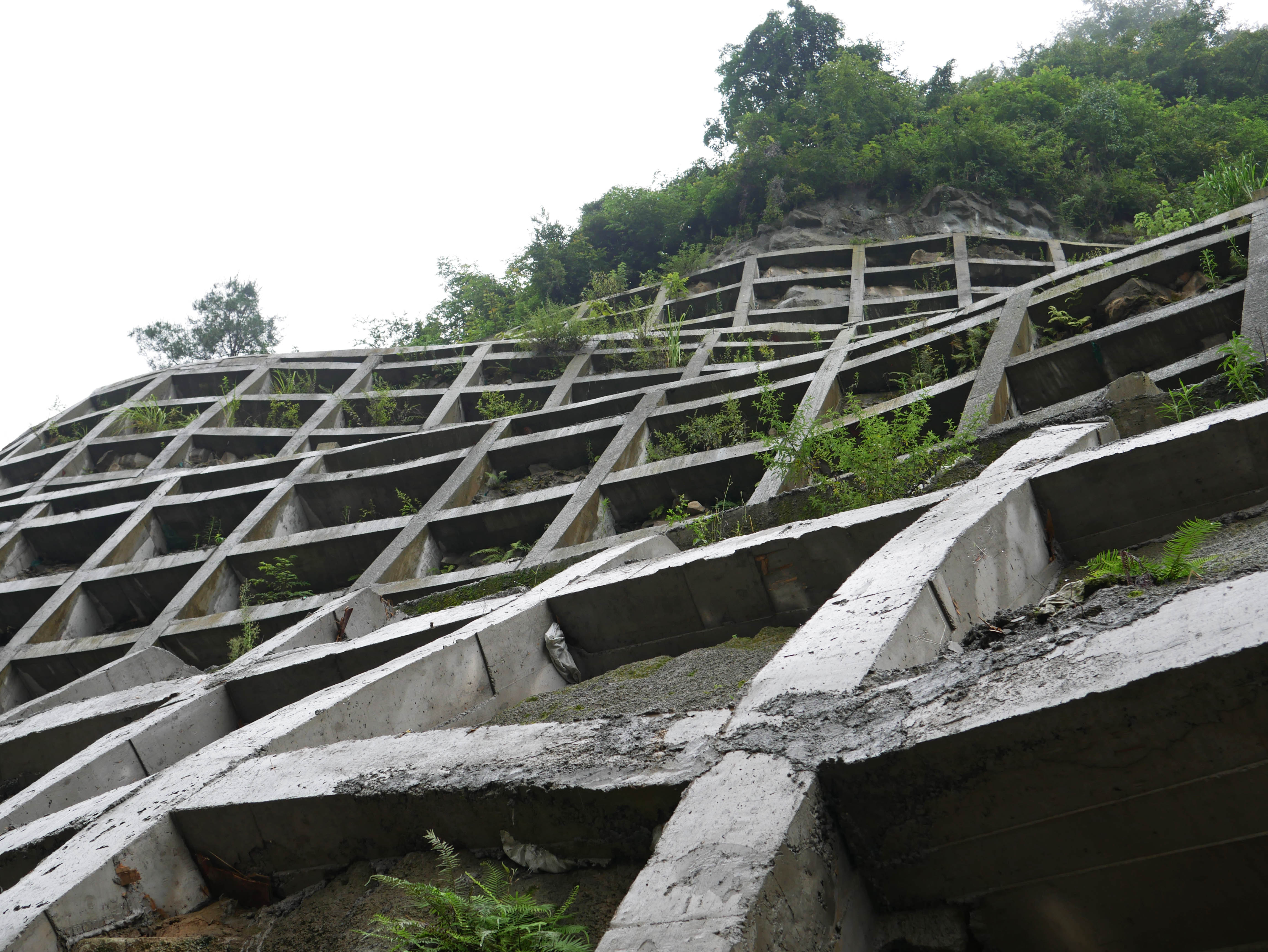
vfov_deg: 36.0
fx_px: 1466
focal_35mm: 40
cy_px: 476
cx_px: 634
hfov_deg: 46.8
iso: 200
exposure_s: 1/160
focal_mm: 20
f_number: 5.6
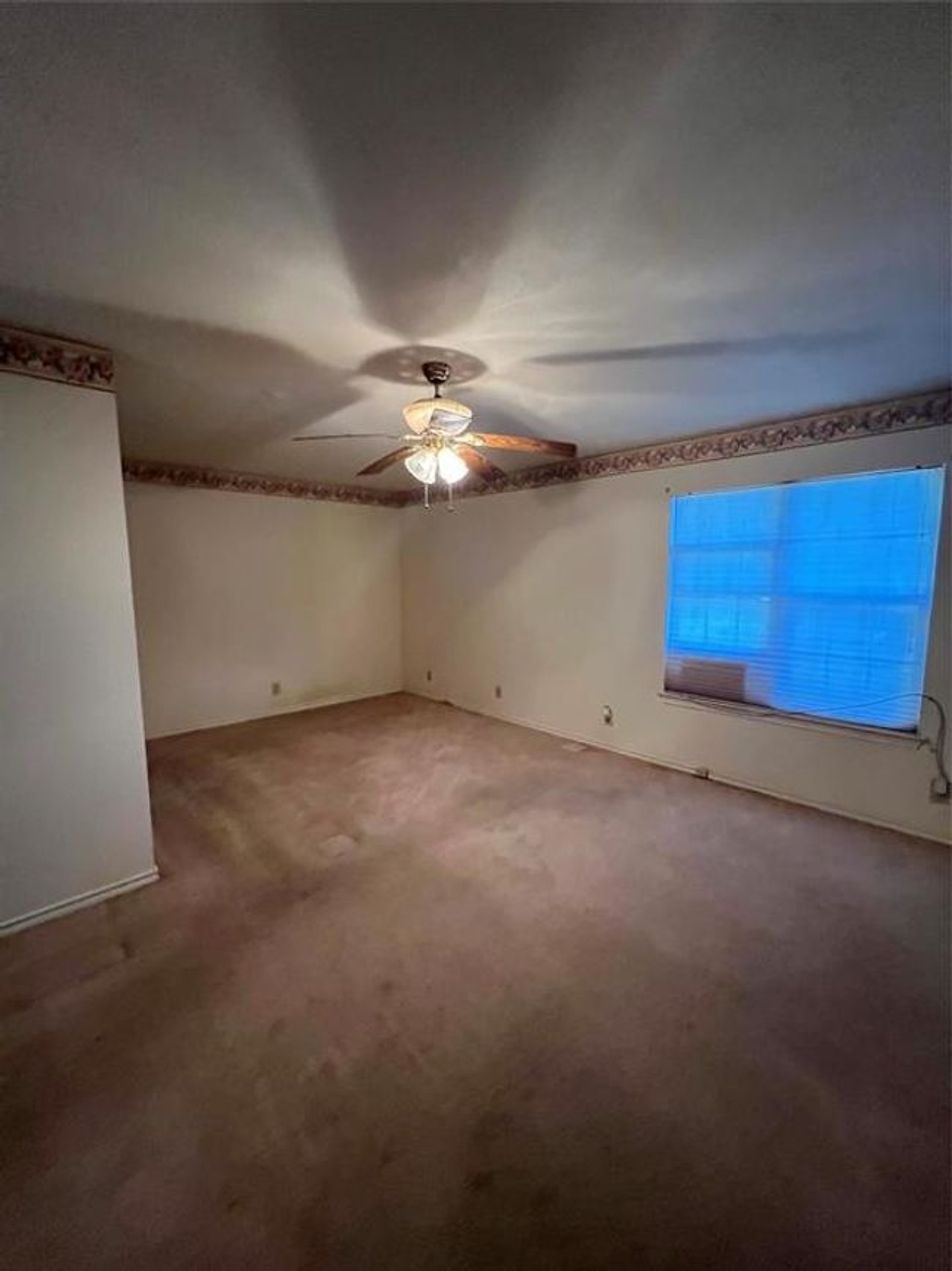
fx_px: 477
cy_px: 636
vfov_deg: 106.2
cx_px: 476
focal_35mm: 13
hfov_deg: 89.9
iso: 800
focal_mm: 1.57
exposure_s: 1/60
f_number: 1.8
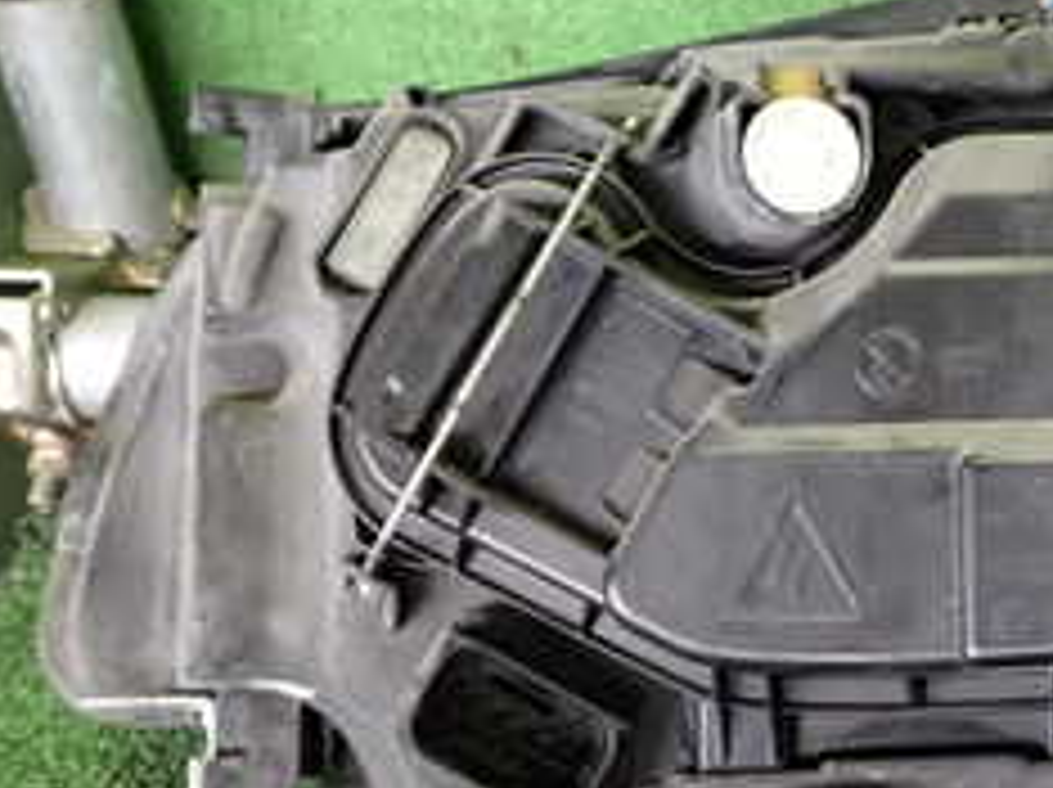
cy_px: 302
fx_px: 2340
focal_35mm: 77
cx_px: 1089
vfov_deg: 19.1
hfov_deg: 24.1
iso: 320
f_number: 2.3
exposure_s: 1/30
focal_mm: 5.4
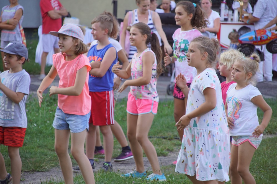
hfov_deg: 10.2
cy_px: 92
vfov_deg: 6.8
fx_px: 1558
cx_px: 138
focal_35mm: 202
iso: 500
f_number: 5.6
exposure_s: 1/250
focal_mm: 135
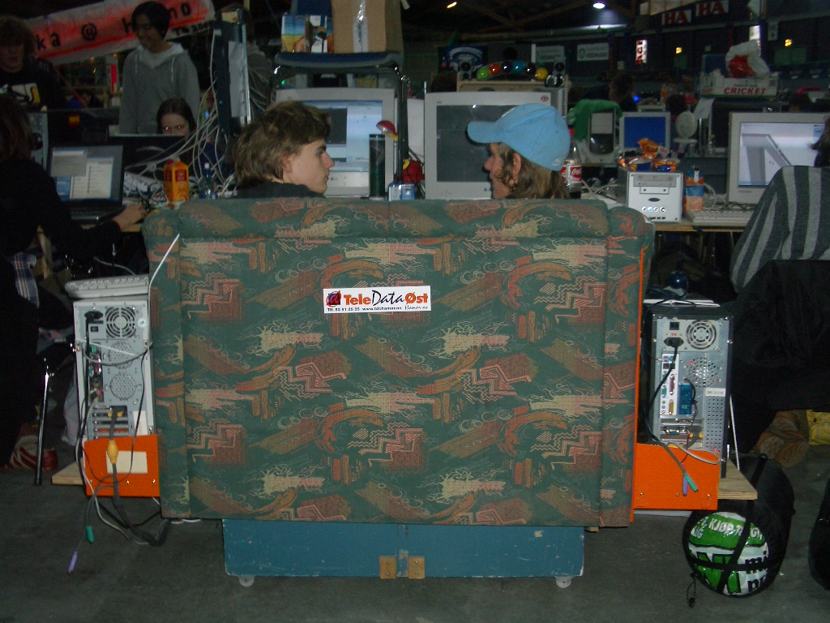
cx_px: 415
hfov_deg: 45.8
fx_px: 983
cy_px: 312
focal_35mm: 41
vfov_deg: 35.1
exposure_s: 1/60
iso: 100
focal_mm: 6.8
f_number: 2.8
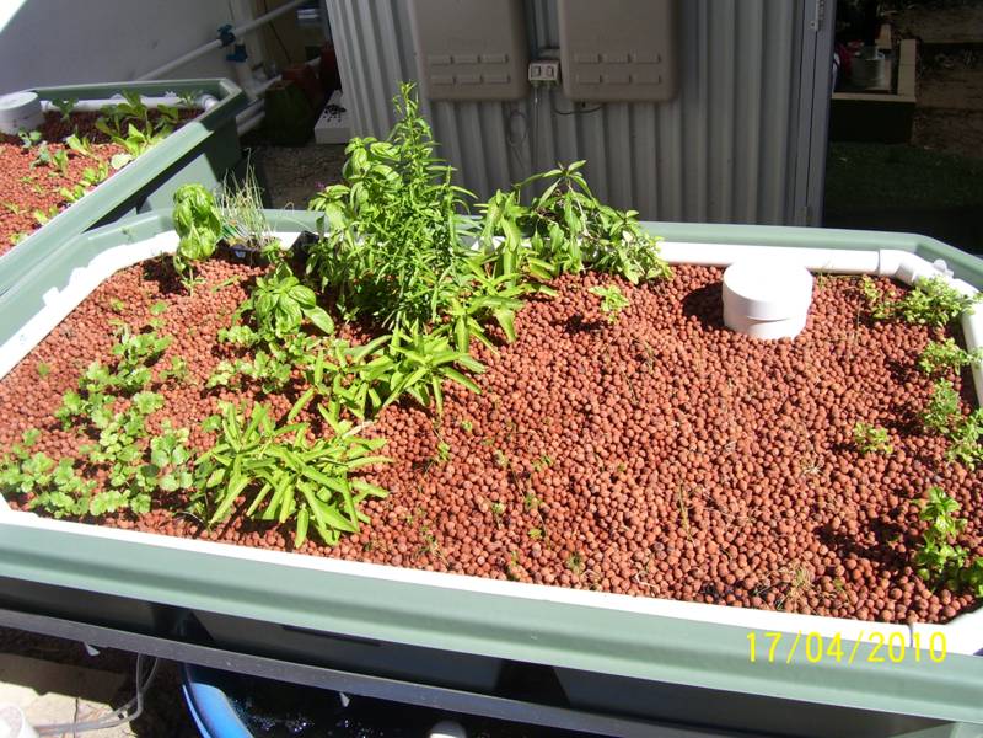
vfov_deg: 41.8
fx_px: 966
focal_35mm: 34
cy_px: 369
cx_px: 492
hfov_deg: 54.0
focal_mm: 5.6
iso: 80
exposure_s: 1/350
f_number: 4.8
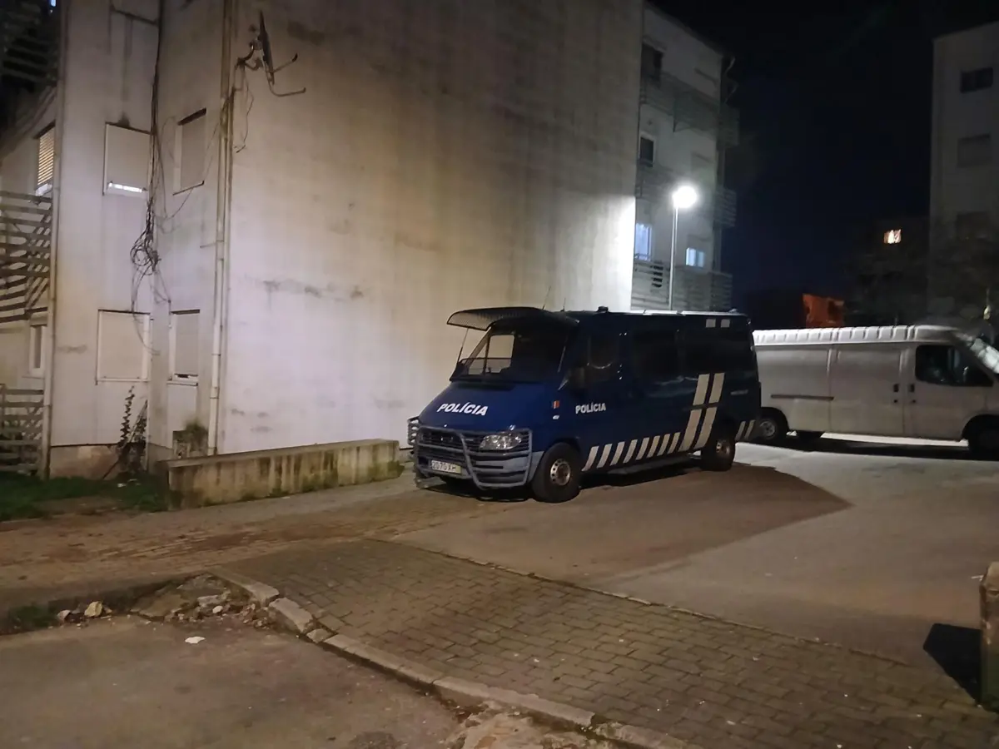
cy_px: 374
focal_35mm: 26
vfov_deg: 53.1
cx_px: 500
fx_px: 750
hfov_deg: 67.3
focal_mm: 3.98
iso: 2500
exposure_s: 1/16.7
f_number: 1.8
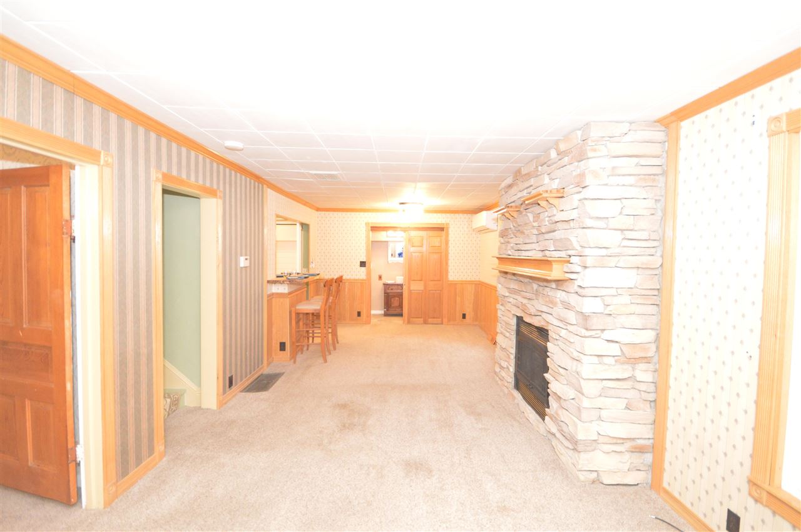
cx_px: 400
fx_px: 333
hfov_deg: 100.4
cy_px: 266
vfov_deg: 77.2
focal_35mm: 15
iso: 3200
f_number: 4
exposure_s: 1/60
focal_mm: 10
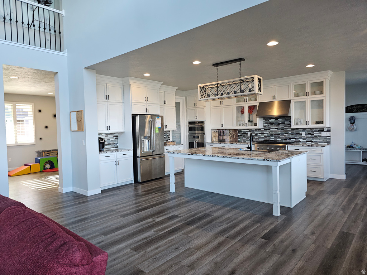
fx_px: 244
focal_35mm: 23
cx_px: 184
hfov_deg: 73.9
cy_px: 138
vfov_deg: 58.9
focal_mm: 6.3
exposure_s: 1/60
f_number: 1.7
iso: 64
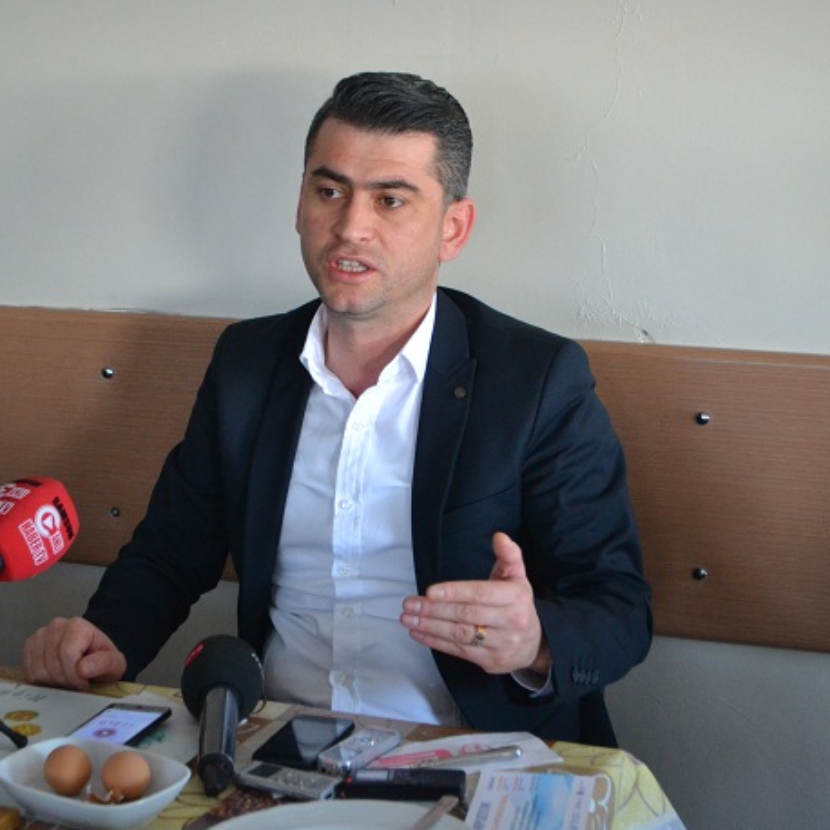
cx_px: 341
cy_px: 416
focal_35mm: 77
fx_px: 2089
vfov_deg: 22.5
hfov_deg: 22.4
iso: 1800
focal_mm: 40
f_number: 5.3
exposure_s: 1/60
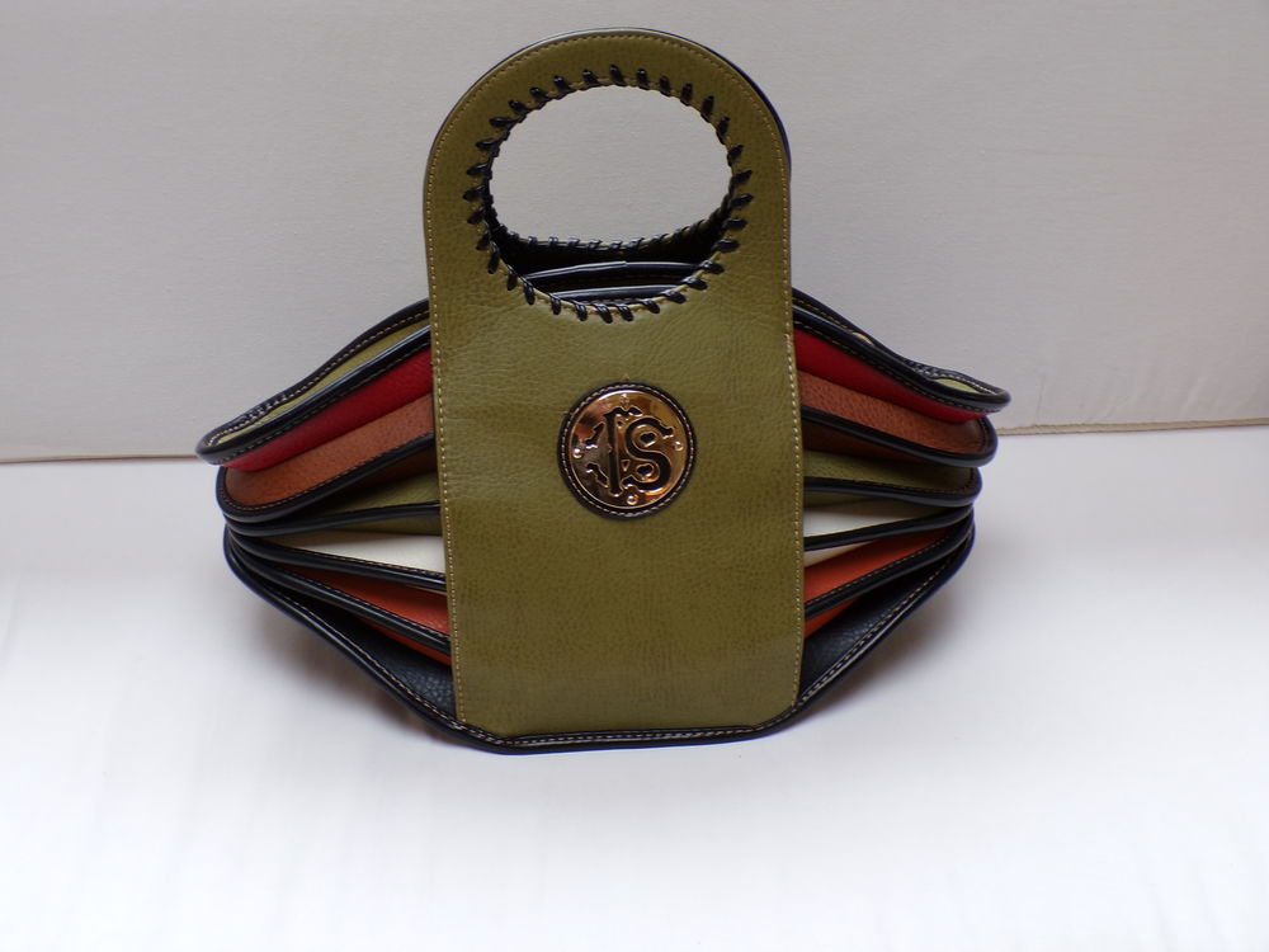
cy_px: 476
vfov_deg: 26.1
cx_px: 634
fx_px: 2053
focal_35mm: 56
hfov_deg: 34.3
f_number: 3.7
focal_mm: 10.1
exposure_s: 1/56
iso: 100
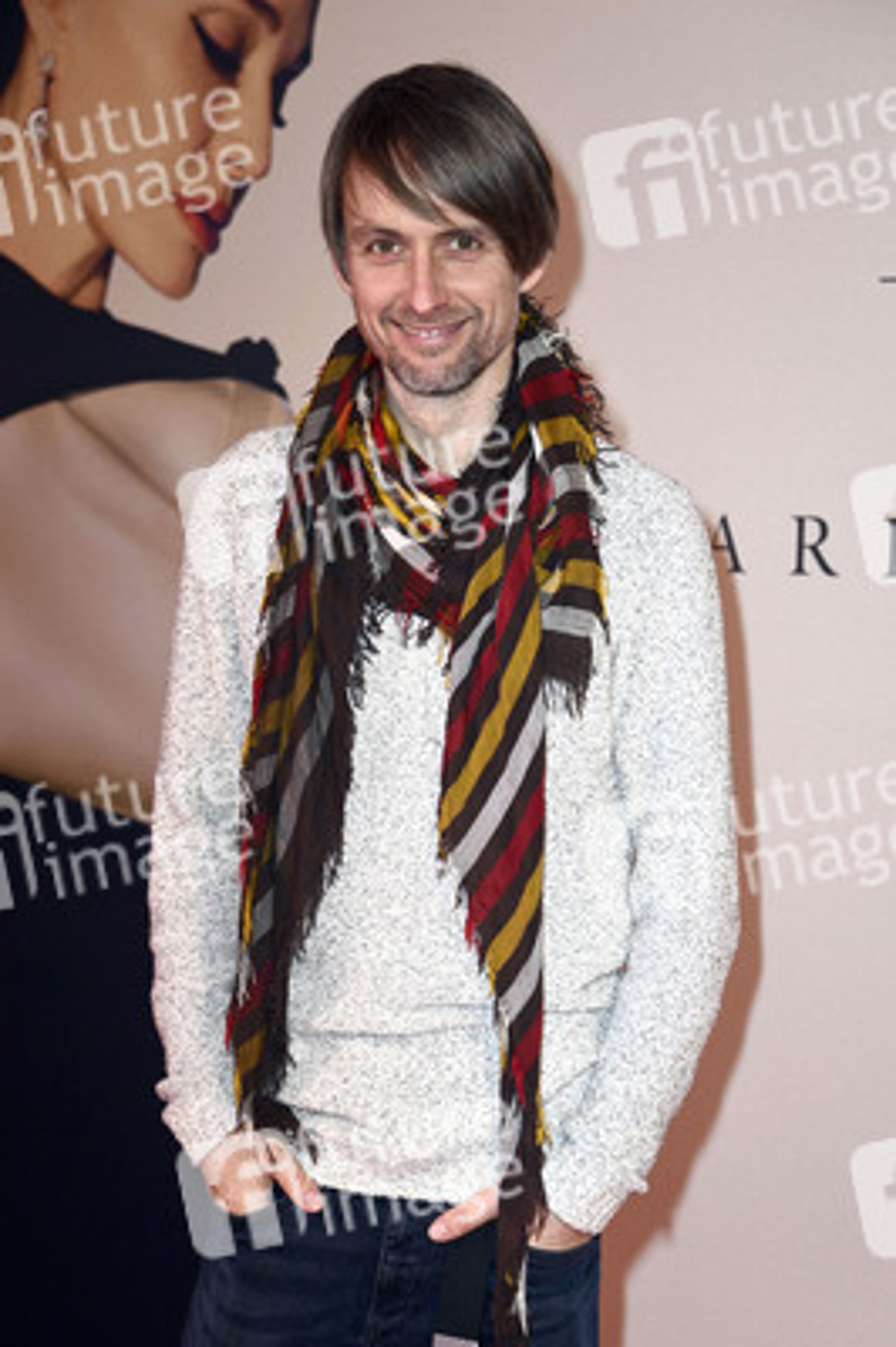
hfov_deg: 14.8
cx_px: 448
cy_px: 674
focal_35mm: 92
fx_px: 3440
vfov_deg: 22.2
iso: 640
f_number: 5.6
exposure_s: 1/200
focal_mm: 92
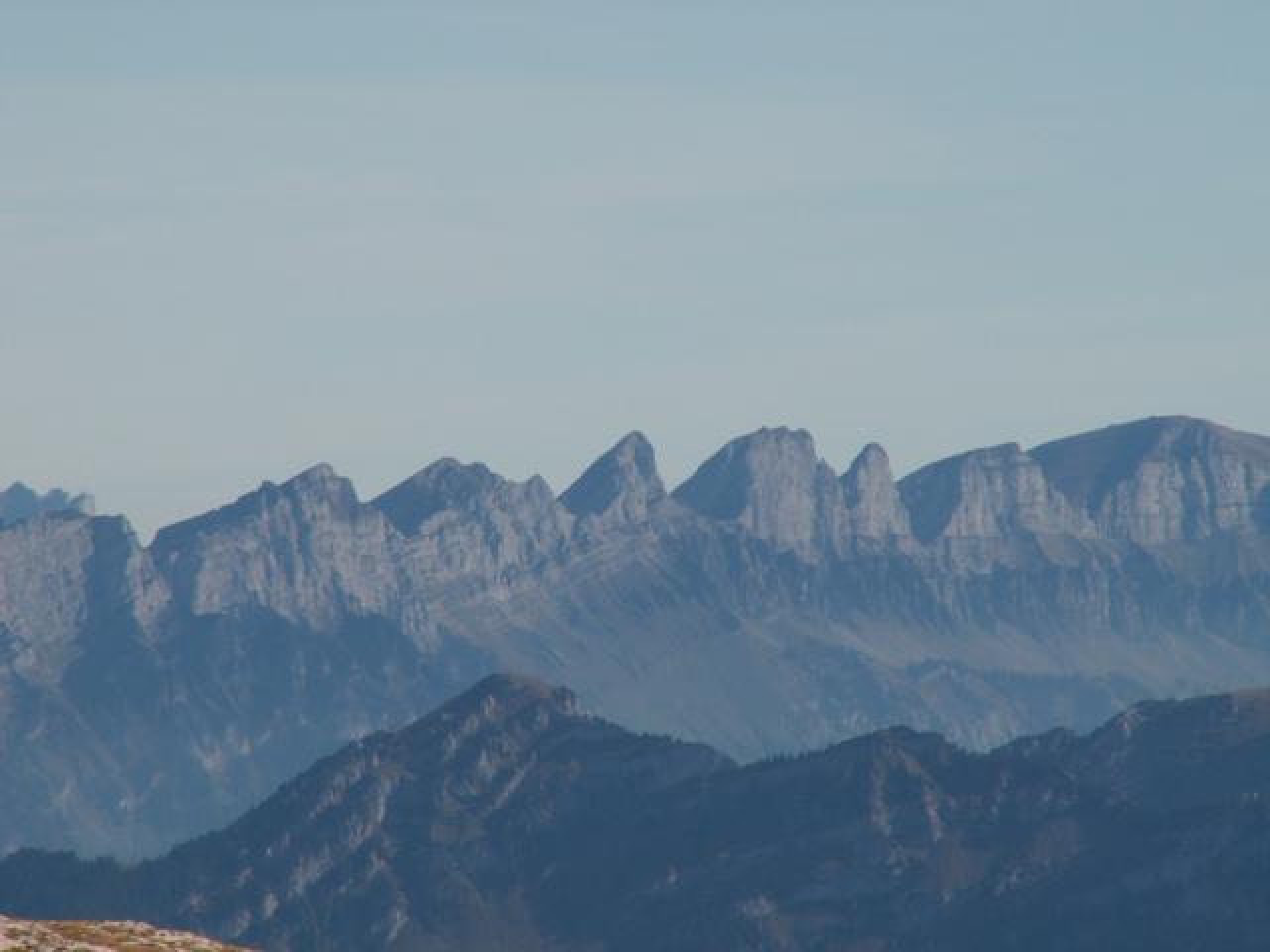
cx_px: 635
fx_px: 13685
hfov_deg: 5.3
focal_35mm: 373
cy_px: 476
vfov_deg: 4.0
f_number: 6.3
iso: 50
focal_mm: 61.87
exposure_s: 1/500
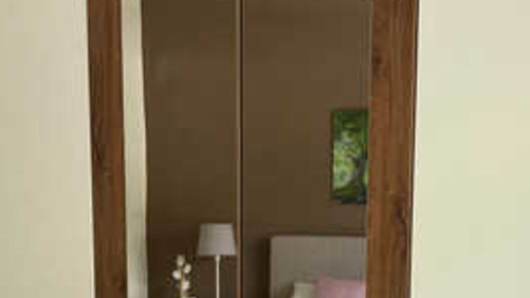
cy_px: 318
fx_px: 1026
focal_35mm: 73
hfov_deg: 29.0
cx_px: 278
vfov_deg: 16.1
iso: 80
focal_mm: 3.99
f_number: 1.8
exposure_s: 1/94
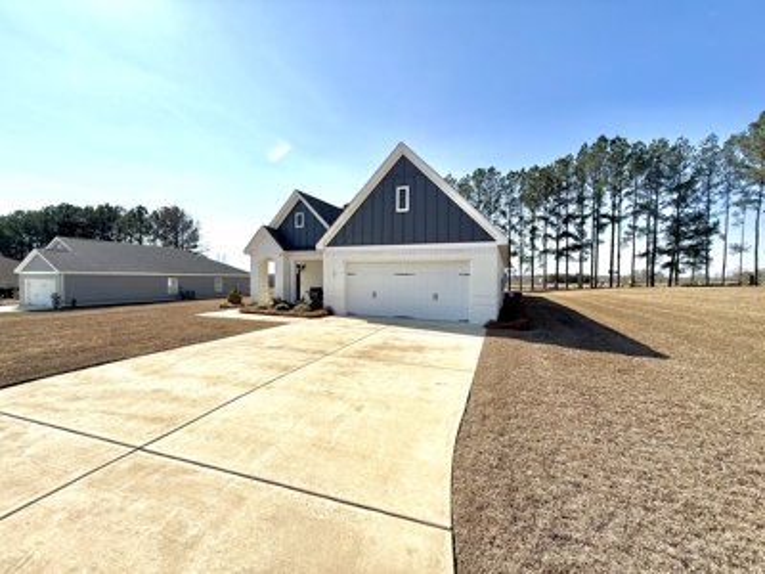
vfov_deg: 85.7
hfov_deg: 102.1
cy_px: 287
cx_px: 382
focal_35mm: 14
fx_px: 309
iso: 50
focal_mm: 2.22
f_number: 2.2
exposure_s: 1/3891
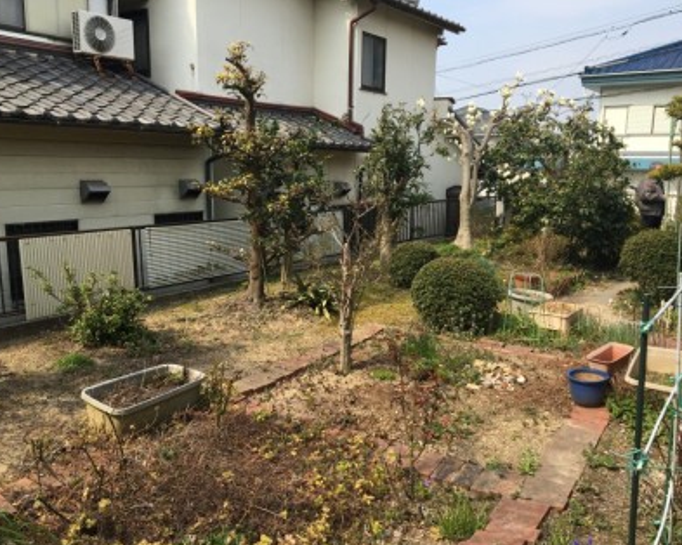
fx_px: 625
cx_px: 347
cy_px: 279
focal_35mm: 31
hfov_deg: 57.2
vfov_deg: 47.1
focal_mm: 4.15
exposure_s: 1/1083
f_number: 2.2
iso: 25
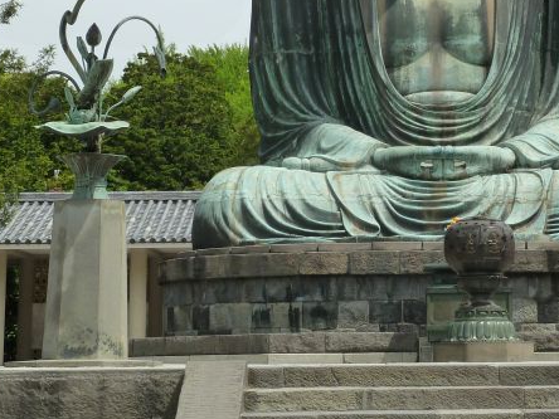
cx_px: 407
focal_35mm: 99
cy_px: 68
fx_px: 1599
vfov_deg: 14.8
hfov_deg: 19.7
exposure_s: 1/400
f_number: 5.6
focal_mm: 9.1
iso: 125
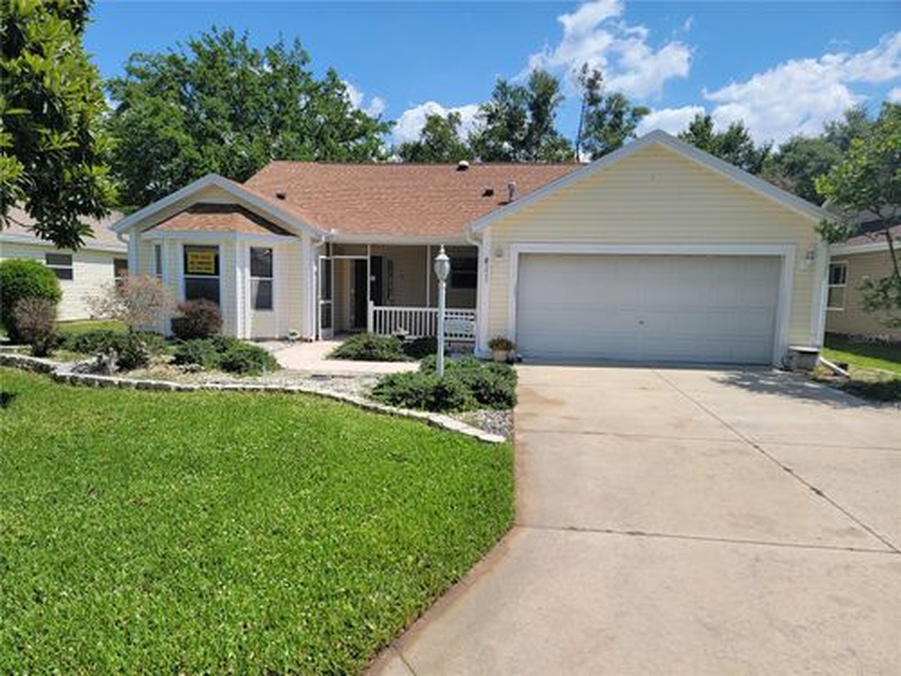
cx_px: 450
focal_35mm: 24
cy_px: 338
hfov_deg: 71.6
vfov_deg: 56.8
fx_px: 625
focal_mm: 6.7
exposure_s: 1/1248
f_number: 1.8
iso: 16
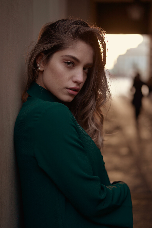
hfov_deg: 27.0
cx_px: 76
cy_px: 114
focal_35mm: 50
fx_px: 316
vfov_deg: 39.6
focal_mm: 50
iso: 100
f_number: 2
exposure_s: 1/160
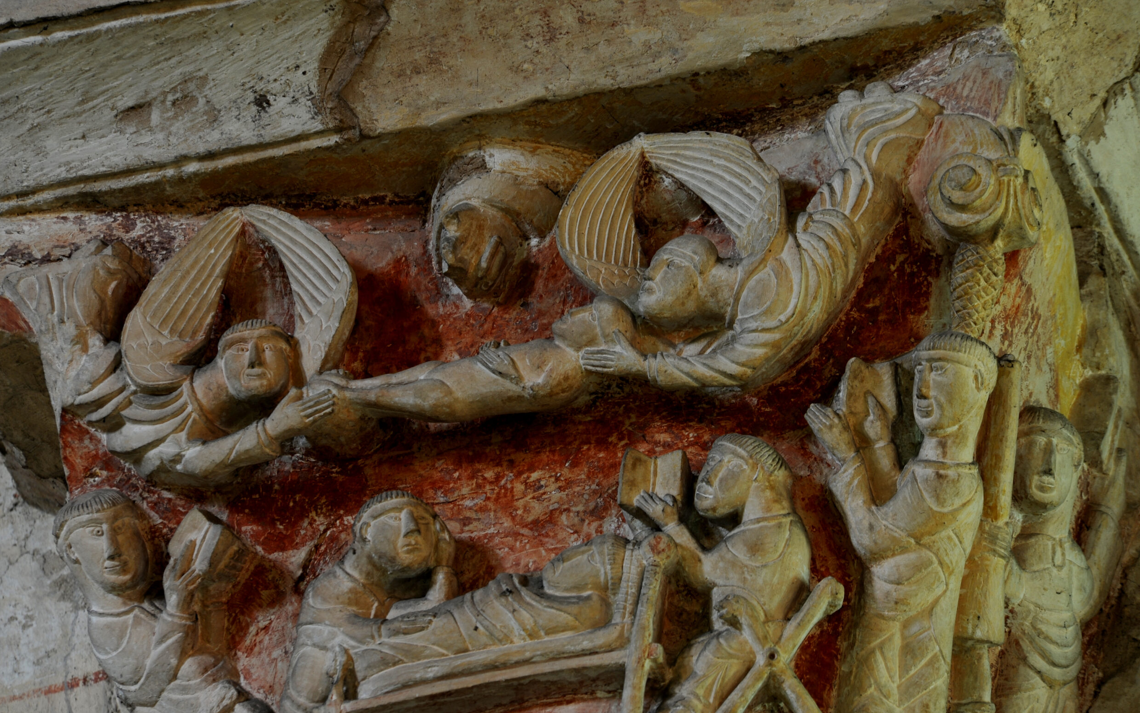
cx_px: 571
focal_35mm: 347
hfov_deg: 6.1
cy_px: 376
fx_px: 10781
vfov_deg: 3.8
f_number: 7.1
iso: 200
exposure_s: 1.6
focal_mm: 340
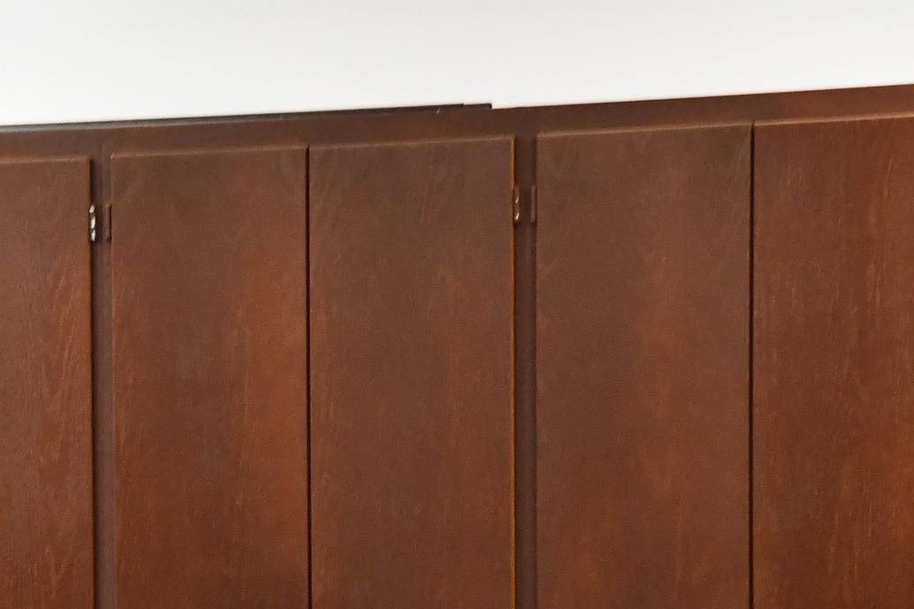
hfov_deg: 10.0
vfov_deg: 6.8
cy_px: 688
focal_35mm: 202
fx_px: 5127
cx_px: -198
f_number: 3.5
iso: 3200
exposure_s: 1/100
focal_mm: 50
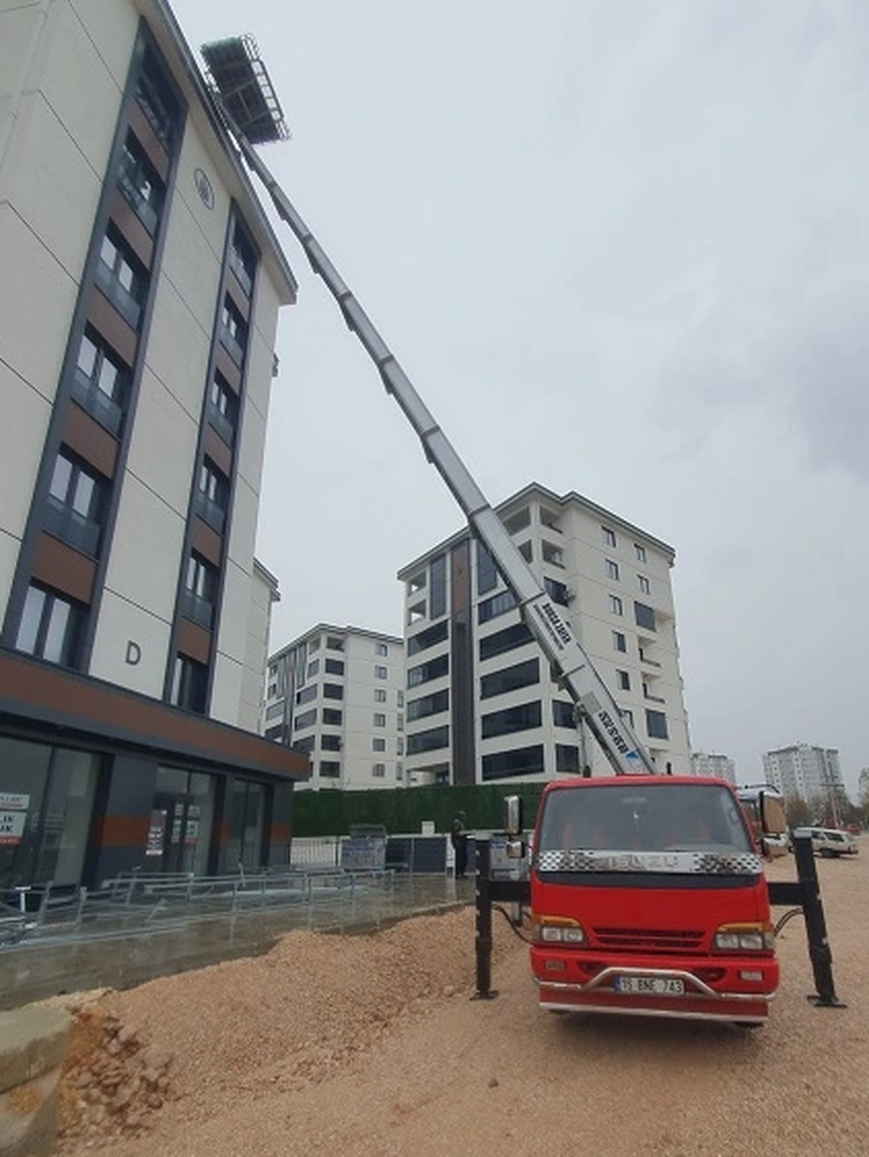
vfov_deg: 93.7
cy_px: 671
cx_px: 489
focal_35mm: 16
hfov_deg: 77.8
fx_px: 535
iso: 50
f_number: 2.2
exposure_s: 1/138
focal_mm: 1.8
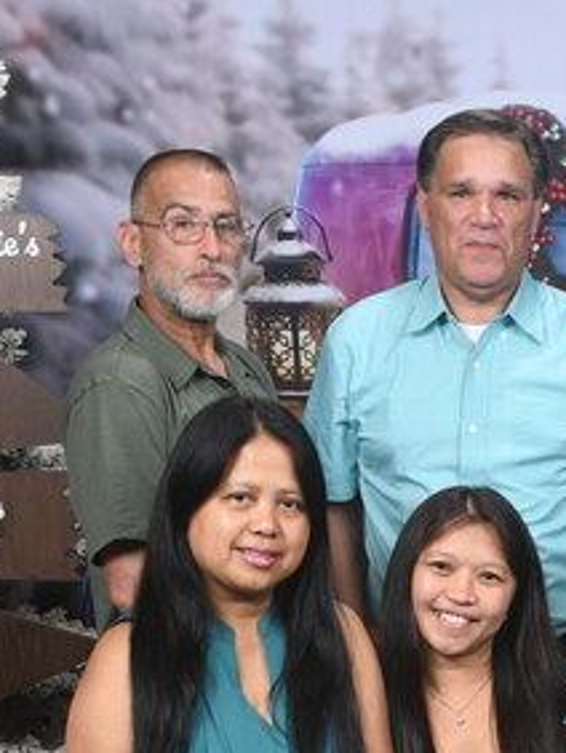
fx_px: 2286
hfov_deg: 13.8
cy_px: 818
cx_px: 605
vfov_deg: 18.1
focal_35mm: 105
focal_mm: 20
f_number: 6.3
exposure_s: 1/125
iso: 640
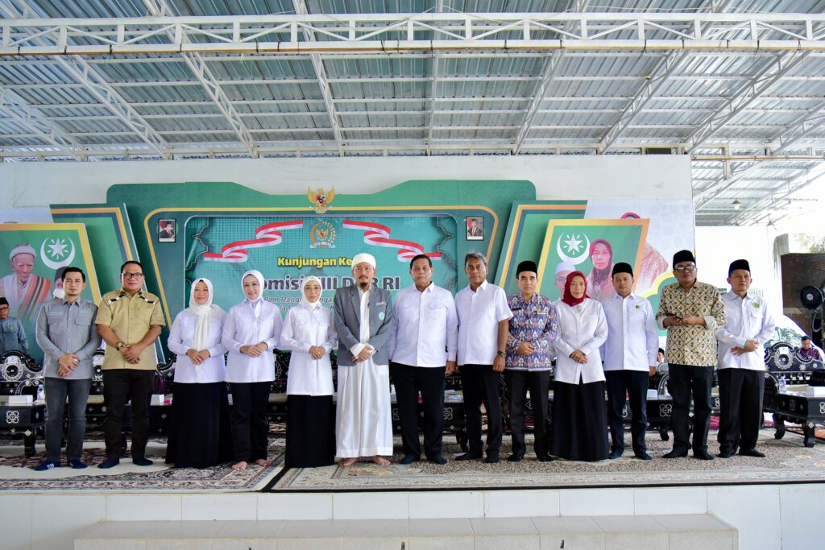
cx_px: 412
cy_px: 275
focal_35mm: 28
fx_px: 642
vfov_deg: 46.4
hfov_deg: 65.5
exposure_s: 1/500
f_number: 4
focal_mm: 28
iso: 3600
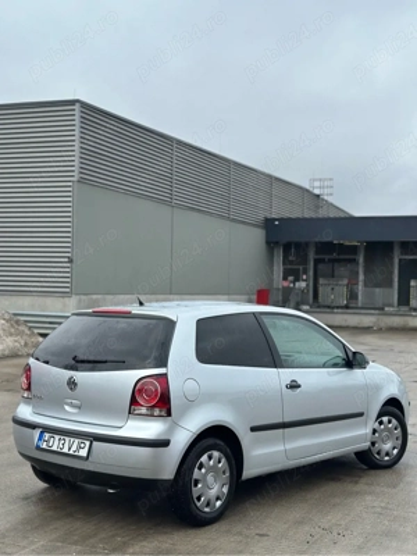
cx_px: 208
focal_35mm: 48
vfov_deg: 39.7
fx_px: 771
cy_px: 278
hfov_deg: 30.3
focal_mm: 6.86
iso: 80
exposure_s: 1/3058
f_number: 1.78
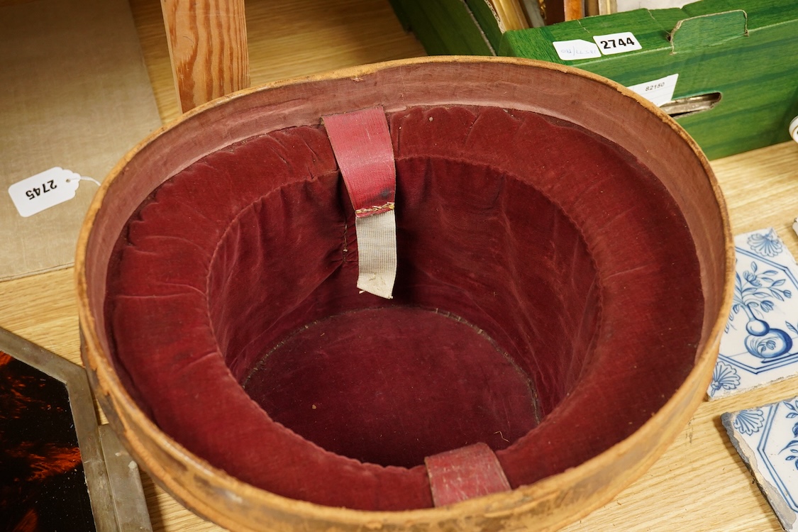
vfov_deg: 29.9
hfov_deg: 43.6
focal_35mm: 45
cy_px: 266
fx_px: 997
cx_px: 399
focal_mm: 30
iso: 2500
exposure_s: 1/100
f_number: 8
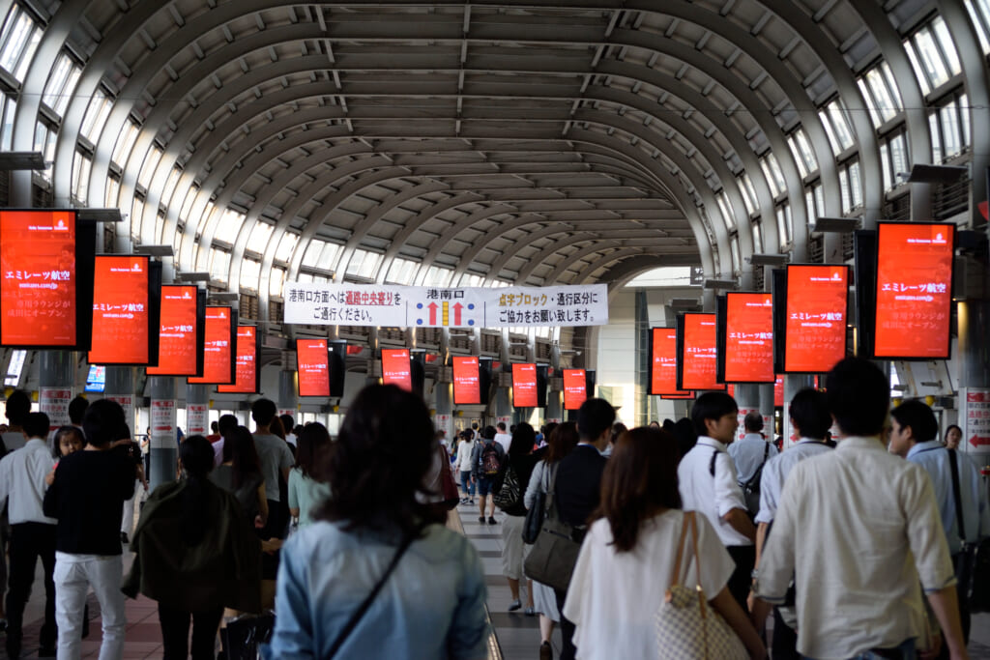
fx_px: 2269
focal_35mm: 82
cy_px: 330
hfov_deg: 24.6
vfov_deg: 16.6
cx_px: 495
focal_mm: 55
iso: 720
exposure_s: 1/60
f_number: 4
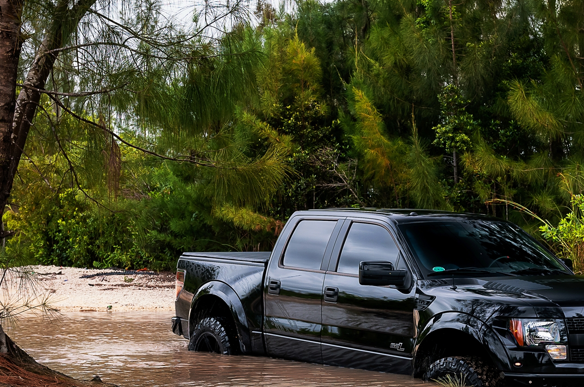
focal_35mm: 73
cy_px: 216
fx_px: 1183
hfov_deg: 27.6
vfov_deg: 18.6
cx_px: 392
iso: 200
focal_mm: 32
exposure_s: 1/160
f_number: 4.5
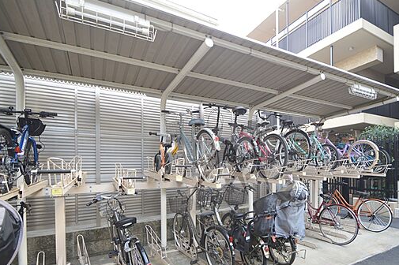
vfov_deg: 63.5
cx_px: 242
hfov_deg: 85.7
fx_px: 210
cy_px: 166
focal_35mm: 19
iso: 400
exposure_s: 1/125
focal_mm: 10
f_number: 4
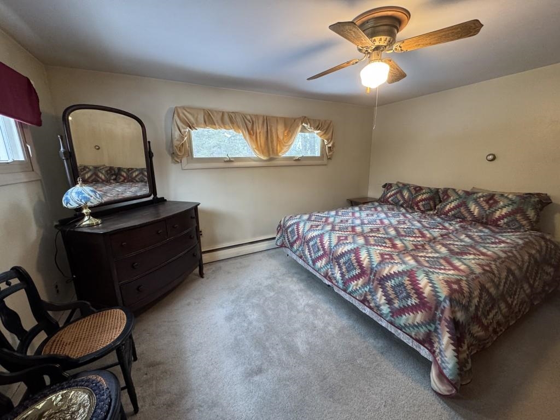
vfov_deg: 85.7
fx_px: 226
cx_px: 280
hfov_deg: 102.1
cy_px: 210
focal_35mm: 14
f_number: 2.2
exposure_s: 1/60
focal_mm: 2.22
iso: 500
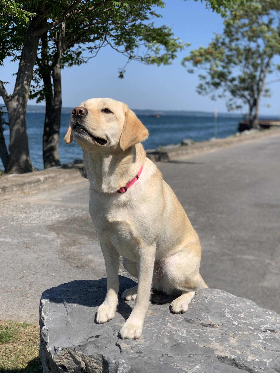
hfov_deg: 28.0
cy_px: 186
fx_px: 561
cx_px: 140
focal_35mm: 52
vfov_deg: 36.8
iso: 16
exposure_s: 1/1597
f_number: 2.4
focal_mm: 6
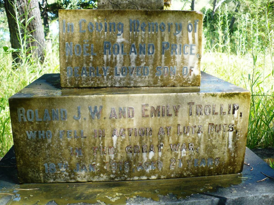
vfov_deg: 38.7
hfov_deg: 50.1
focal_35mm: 37
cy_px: 102
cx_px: 137
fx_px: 293
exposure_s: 1/100
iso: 100
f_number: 2.8
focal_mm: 6.1
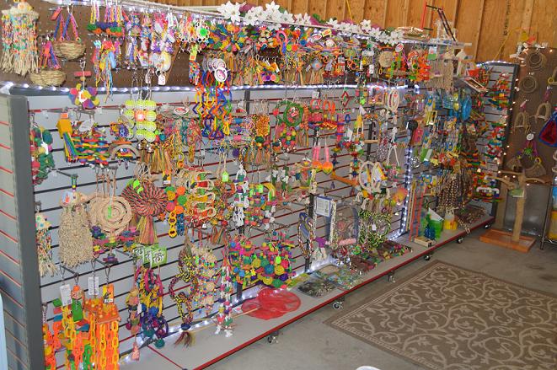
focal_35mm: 33
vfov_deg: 39.9
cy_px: 185
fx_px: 510
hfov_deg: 57.3
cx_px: 278
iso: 360
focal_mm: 22
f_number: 4
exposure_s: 1/30
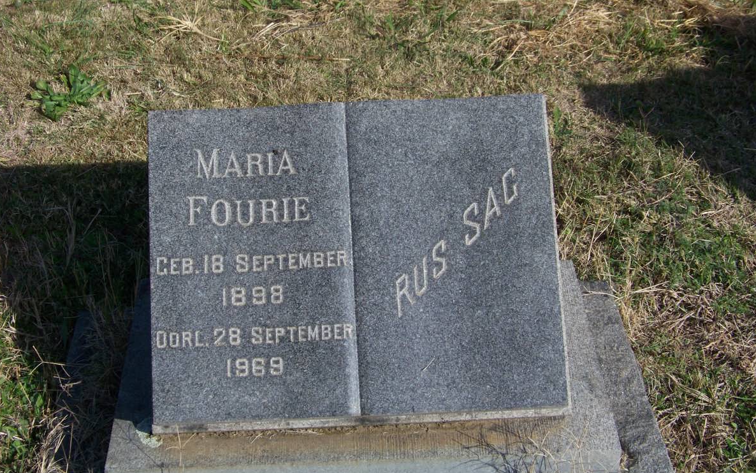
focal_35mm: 59
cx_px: 374
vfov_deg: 22.0
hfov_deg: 34.5
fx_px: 1215
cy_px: 205
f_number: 4.5
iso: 64
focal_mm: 9.36
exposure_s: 1/500
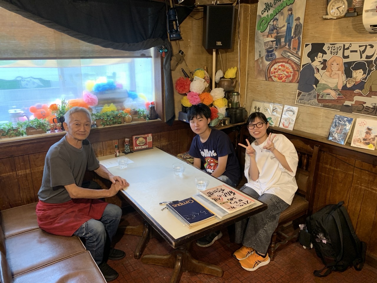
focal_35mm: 26
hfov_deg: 67.3
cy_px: 142
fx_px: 283
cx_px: 188
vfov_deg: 53.1
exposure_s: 1/33
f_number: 1.8
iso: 250
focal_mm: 4.25
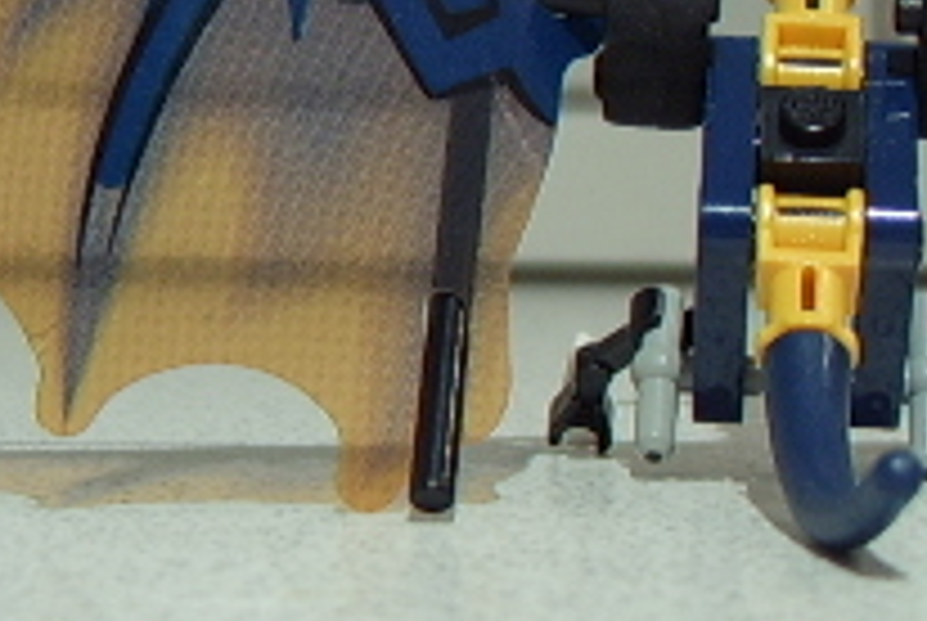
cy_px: 112
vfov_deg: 13.7
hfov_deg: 20.0
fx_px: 2579
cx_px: 806
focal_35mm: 100
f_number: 2.7
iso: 100
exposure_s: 1/14
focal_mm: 8.13
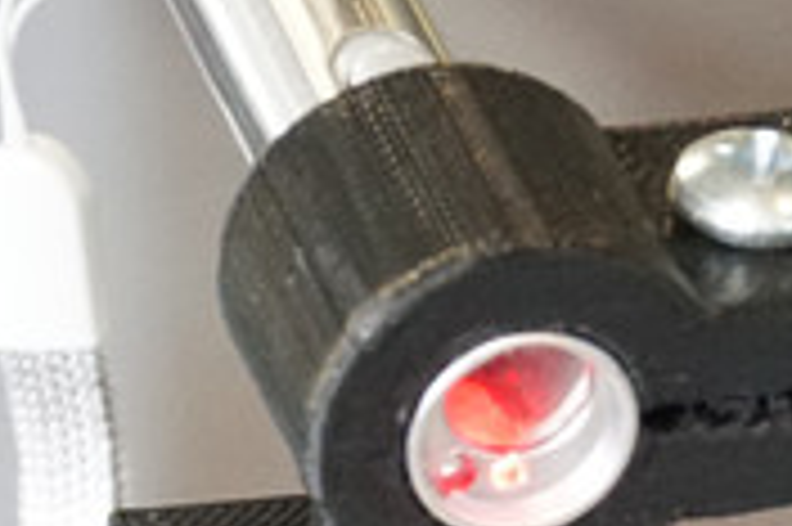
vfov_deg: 2.4
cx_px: 450
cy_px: 967
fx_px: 12572
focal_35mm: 572
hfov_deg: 3.6
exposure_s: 1/60
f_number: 5.6
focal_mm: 70
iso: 3200
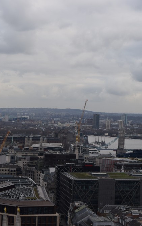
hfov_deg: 10.8
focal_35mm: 120
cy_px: 113
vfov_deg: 17.4
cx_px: 140
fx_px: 743
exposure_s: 1/250
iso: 360
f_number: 8
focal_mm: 52
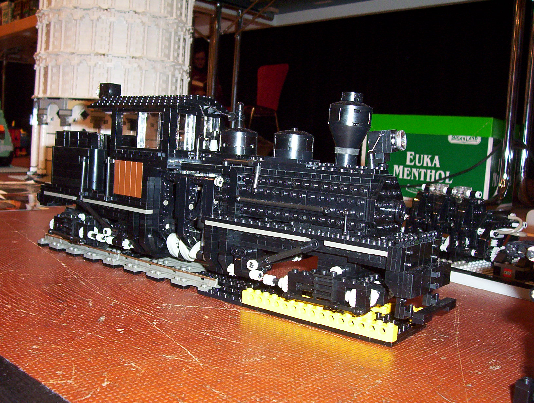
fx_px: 665
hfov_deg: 43.8
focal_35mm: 43
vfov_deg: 33.7
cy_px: 202
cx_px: 267
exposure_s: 1/60
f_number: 2.73
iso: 140
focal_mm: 5.77
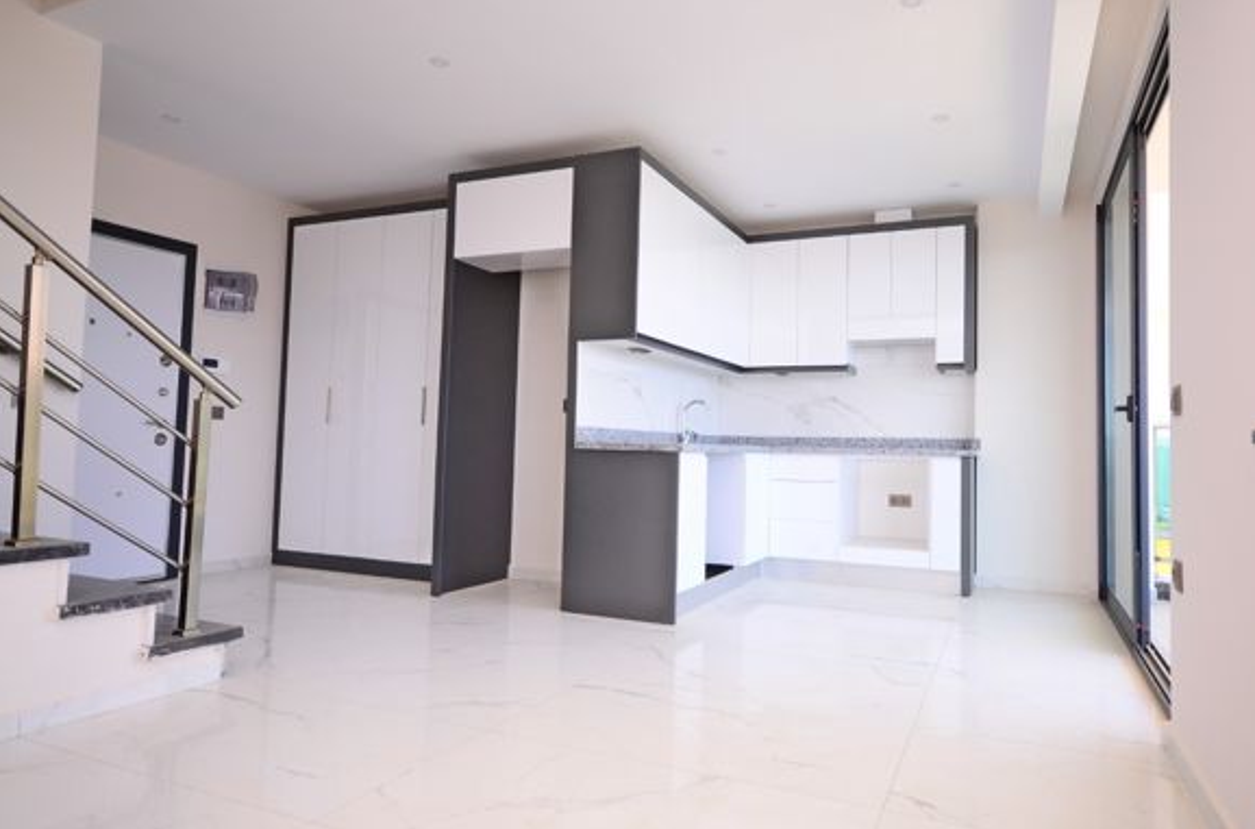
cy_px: 398
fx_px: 765
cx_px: 730
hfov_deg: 78.1
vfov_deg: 56.9
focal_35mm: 22
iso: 320
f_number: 5.6
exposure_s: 1/125
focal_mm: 12
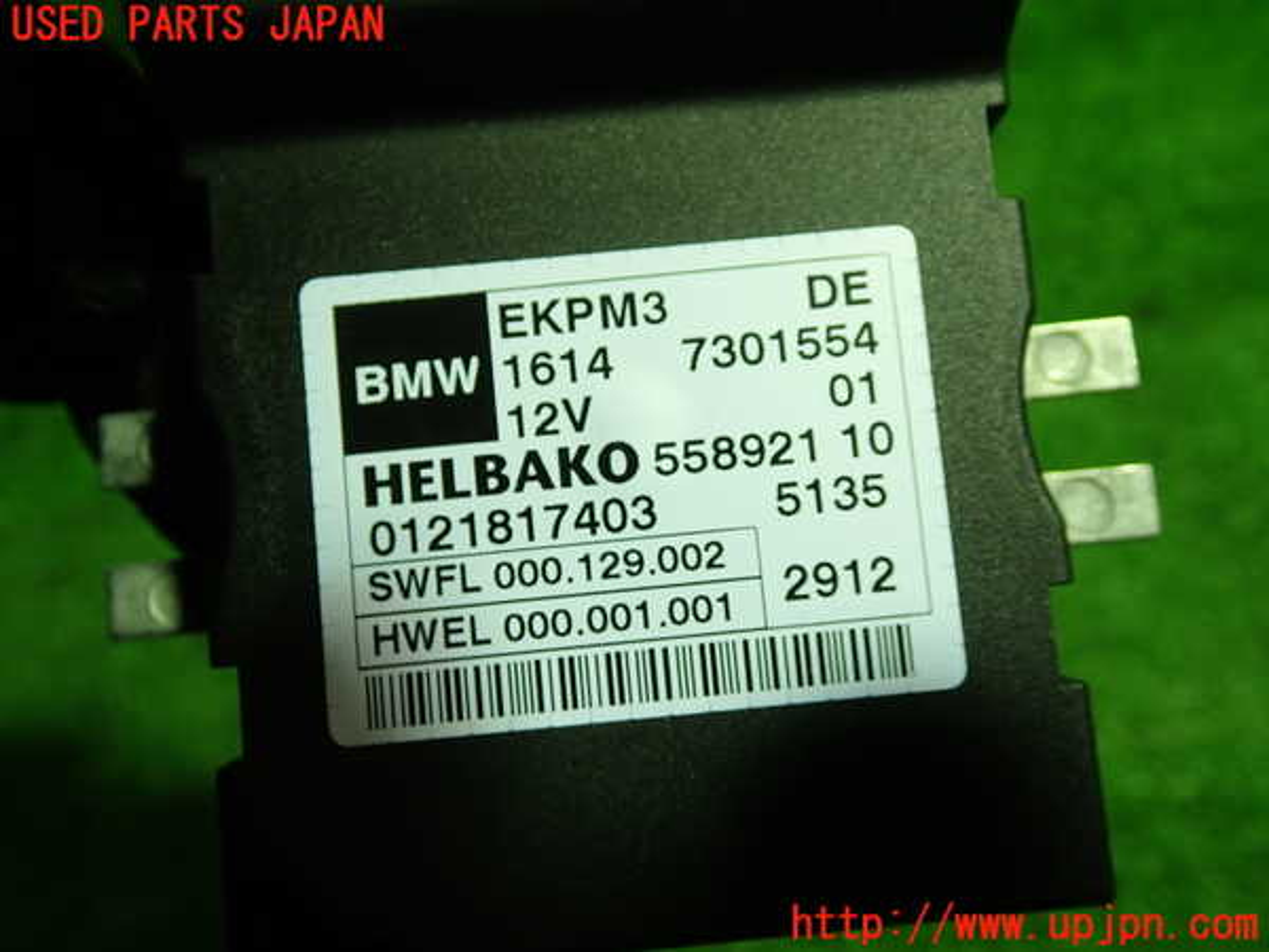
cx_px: 634
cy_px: 476
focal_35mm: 32
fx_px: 1173
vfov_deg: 44.2
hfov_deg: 56.8
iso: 200
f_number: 2.4
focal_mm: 5.79
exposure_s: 1/40
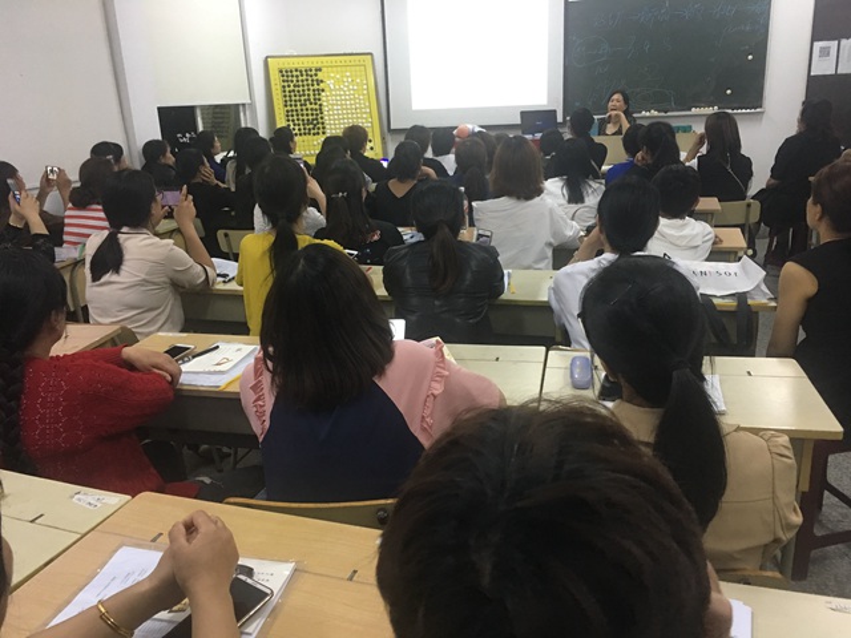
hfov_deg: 61.7
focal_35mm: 29
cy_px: 319
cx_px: 426
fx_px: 713
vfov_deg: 48.2
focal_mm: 4.15
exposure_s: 1/17
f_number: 2.2
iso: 100
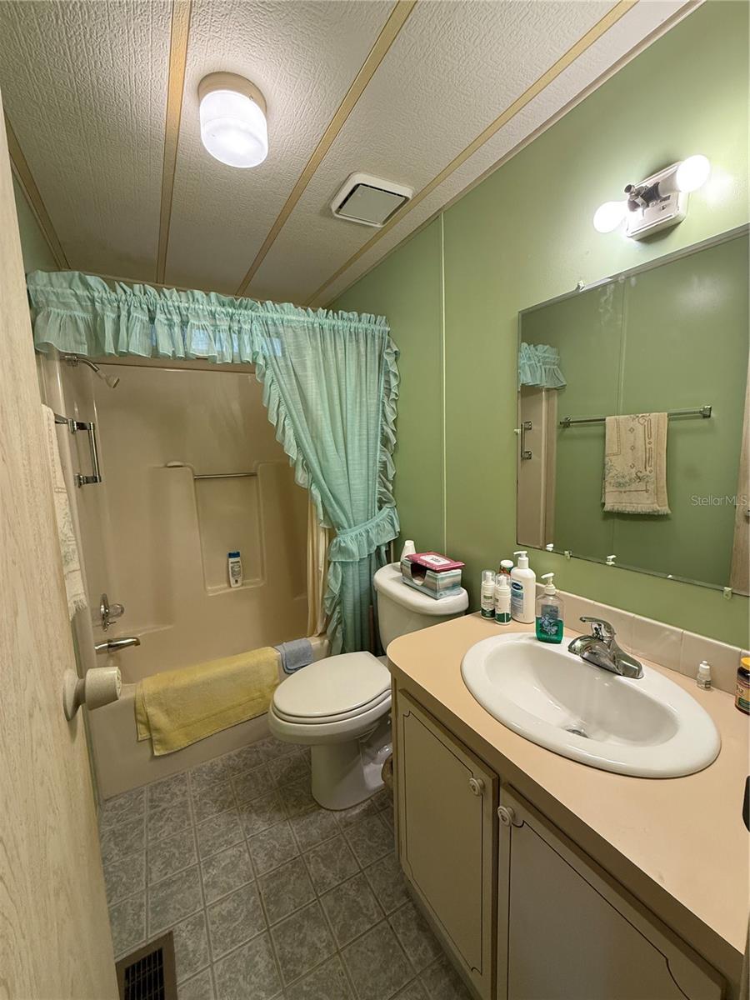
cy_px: 500
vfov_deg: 102.1
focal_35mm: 14
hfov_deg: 85.7
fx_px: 404
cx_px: 375
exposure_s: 1/120
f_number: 2.2
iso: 250
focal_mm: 2.22
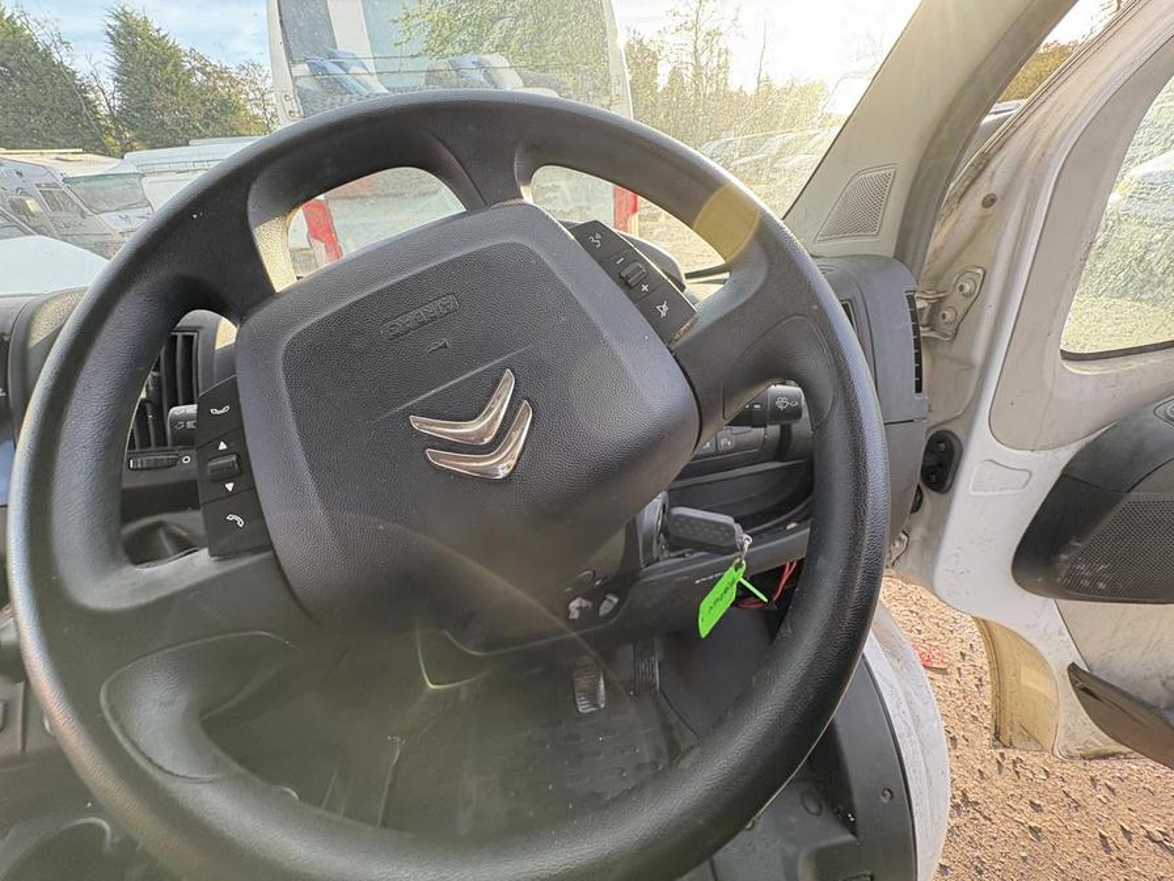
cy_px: 440
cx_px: 587
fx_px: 475
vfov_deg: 85.7
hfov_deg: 102.1
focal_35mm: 14
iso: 80
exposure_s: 1/99
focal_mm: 2.22
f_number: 2.2
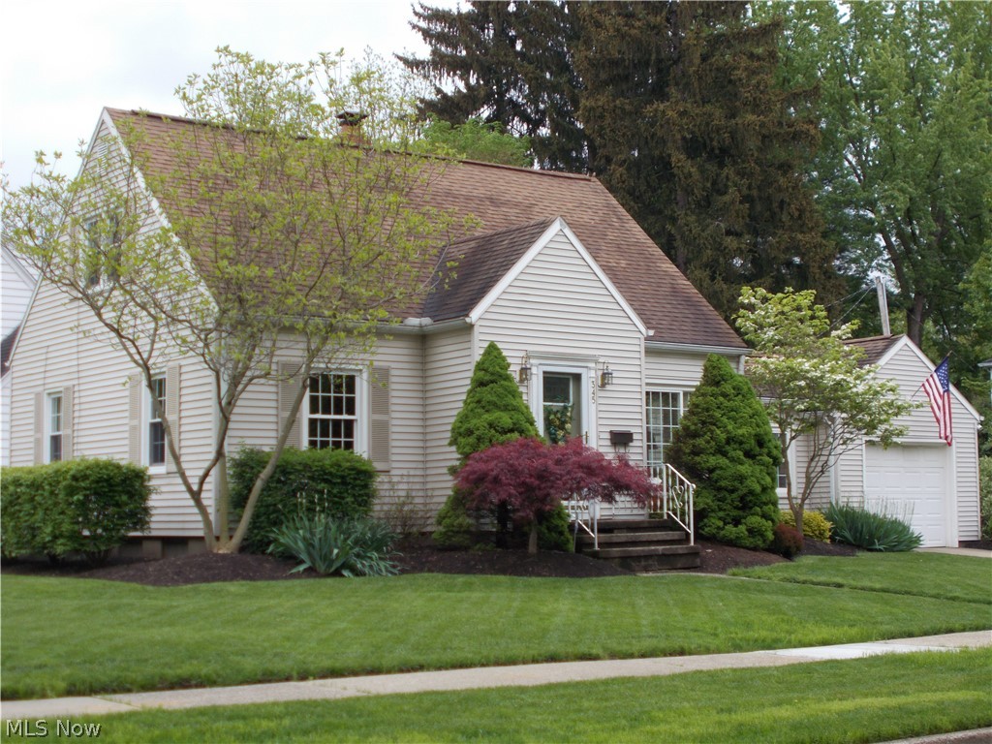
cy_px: 372
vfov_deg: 25.2
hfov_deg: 33.2
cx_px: 496
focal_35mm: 58
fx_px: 1662
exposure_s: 1/125
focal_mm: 10.3
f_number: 4.9
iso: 80
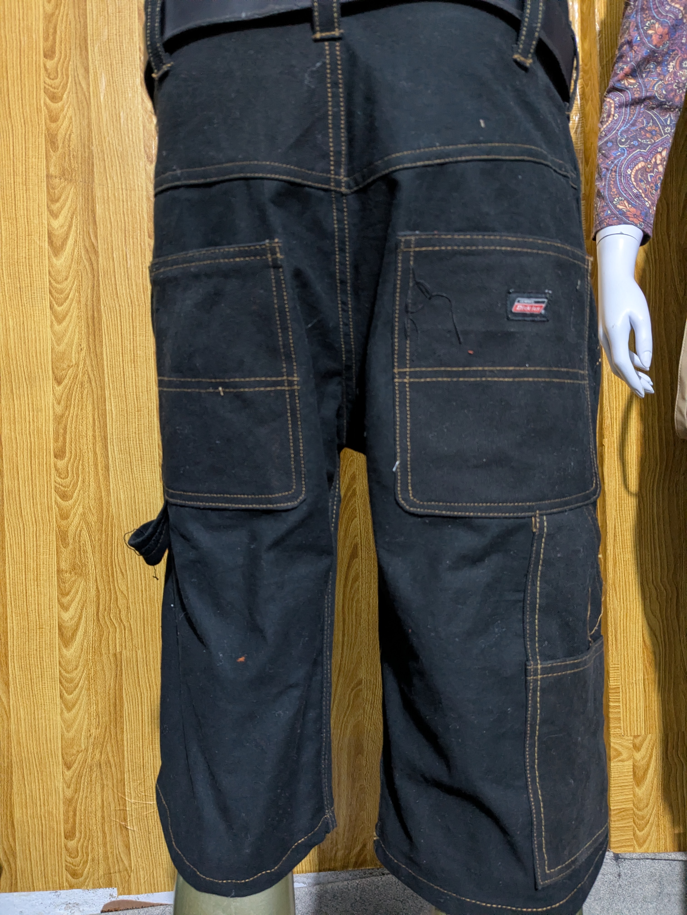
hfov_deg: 51.4
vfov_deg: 65.3
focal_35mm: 27
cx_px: 344
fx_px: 714
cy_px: 458
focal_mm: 4.38
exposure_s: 1/25
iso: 393
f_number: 1.73
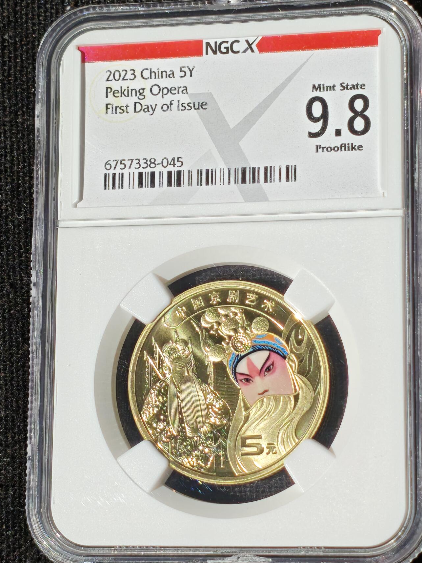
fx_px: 1739
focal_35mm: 107
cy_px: 273
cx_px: 217
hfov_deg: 13.8
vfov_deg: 18.4
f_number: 1.5
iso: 50
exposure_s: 1/3826
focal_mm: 4.94
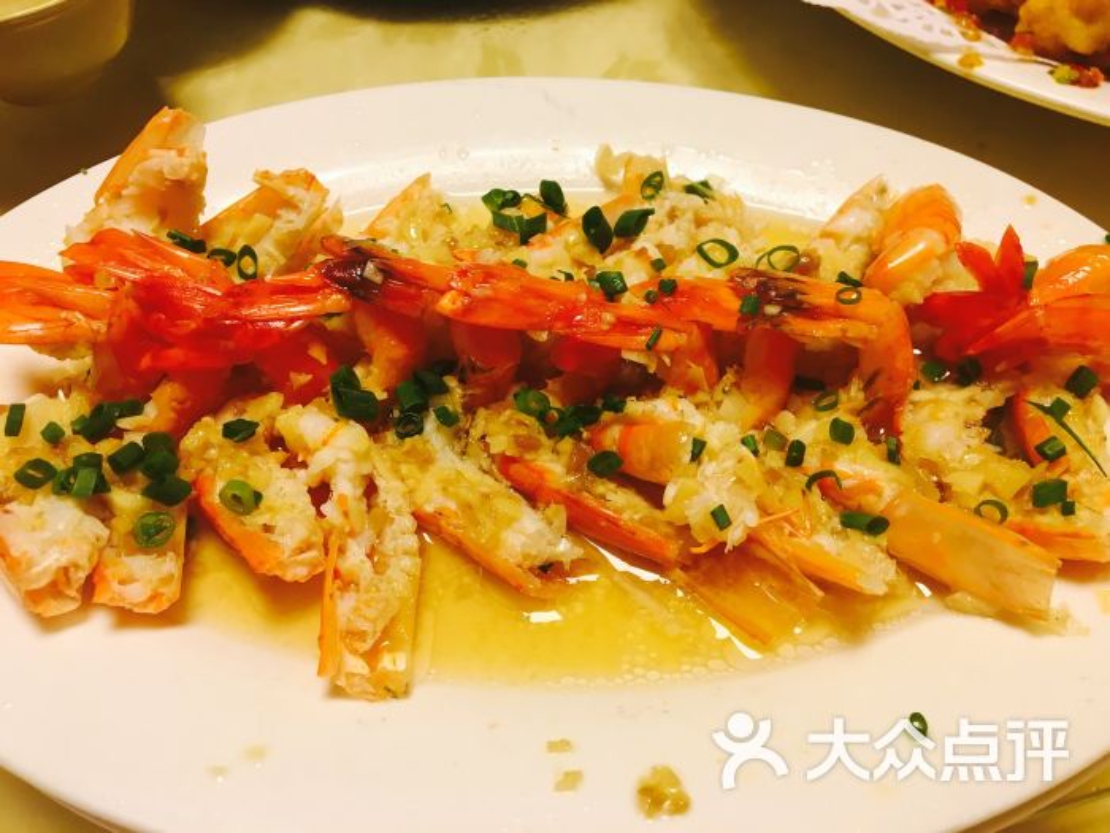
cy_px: 416
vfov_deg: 48.2
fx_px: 930
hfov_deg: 61.7
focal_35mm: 29
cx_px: 555
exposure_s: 1/33
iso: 64
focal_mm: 4.15
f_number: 2.2
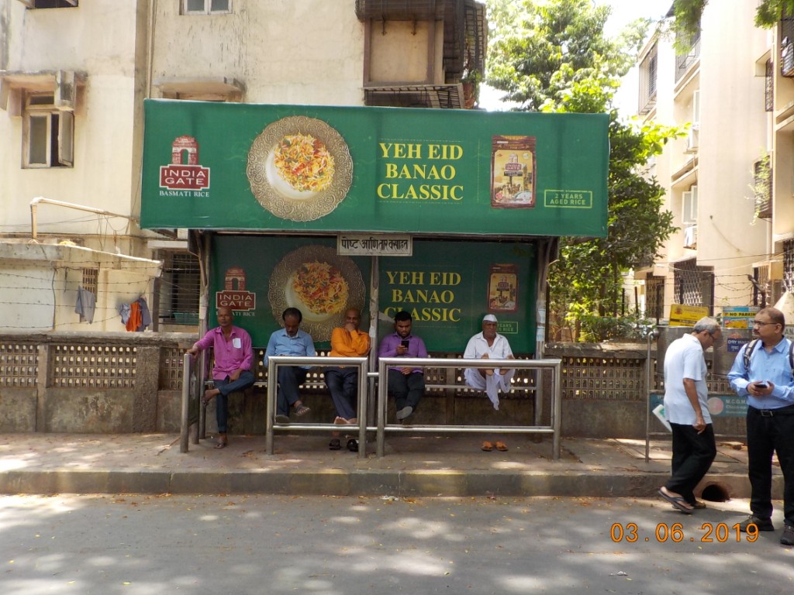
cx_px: 397
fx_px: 688
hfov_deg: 60.0
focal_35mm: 30
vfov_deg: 46.8
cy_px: 298
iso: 125
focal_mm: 4.1
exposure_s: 1/125
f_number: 3.3
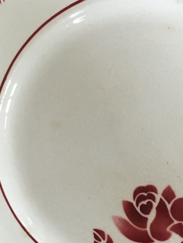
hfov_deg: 18.9
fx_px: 543
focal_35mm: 77
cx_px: 156
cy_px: 179
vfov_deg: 25.1
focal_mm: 4.15
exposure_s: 1/33
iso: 250
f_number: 2.2
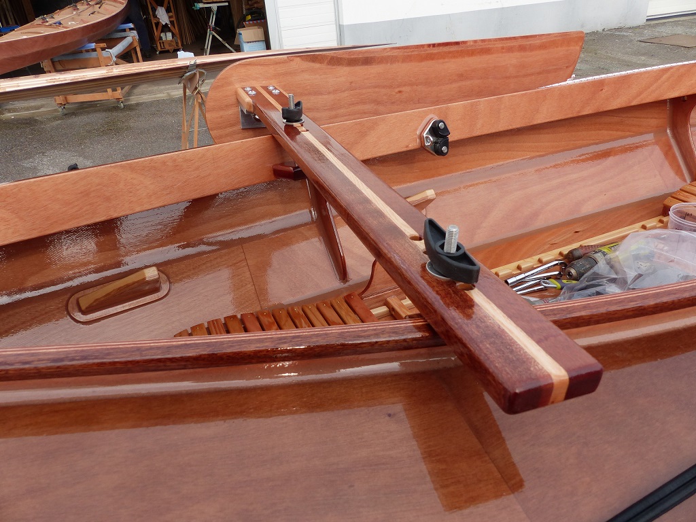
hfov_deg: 69.4
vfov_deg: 54.9
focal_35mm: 25
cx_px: 348
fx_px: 503
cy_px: 261
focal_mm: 4.5
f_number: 4
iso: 100
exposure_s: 1/400
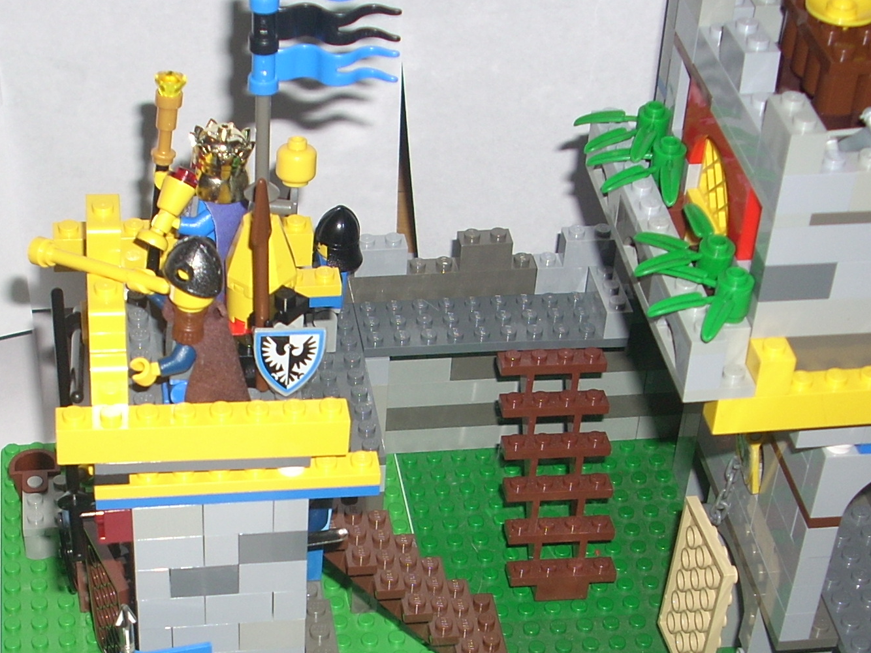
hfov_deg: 27.2
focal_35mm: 71
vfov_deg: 20.6
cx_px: 279
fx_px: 1787
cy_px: 476
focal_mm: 6.2
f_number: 2.8
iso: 64
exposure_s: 1/60
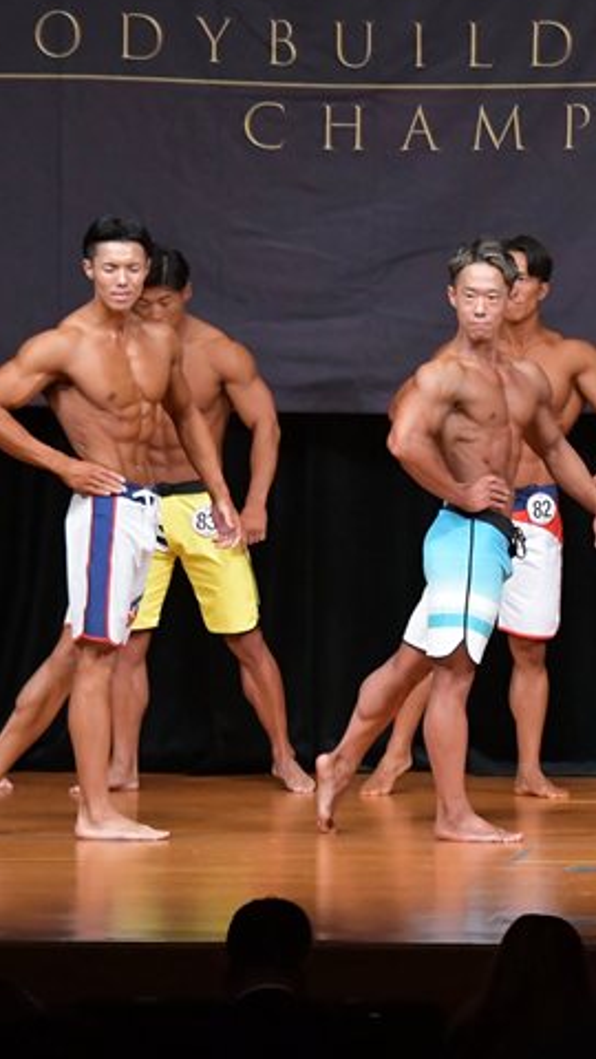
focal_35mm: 294
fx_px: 8260
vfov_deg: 7.3
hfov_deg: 4.1
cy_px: 501
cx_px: 677
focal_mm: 116
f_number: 5.6
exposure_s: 1/400
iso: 5000
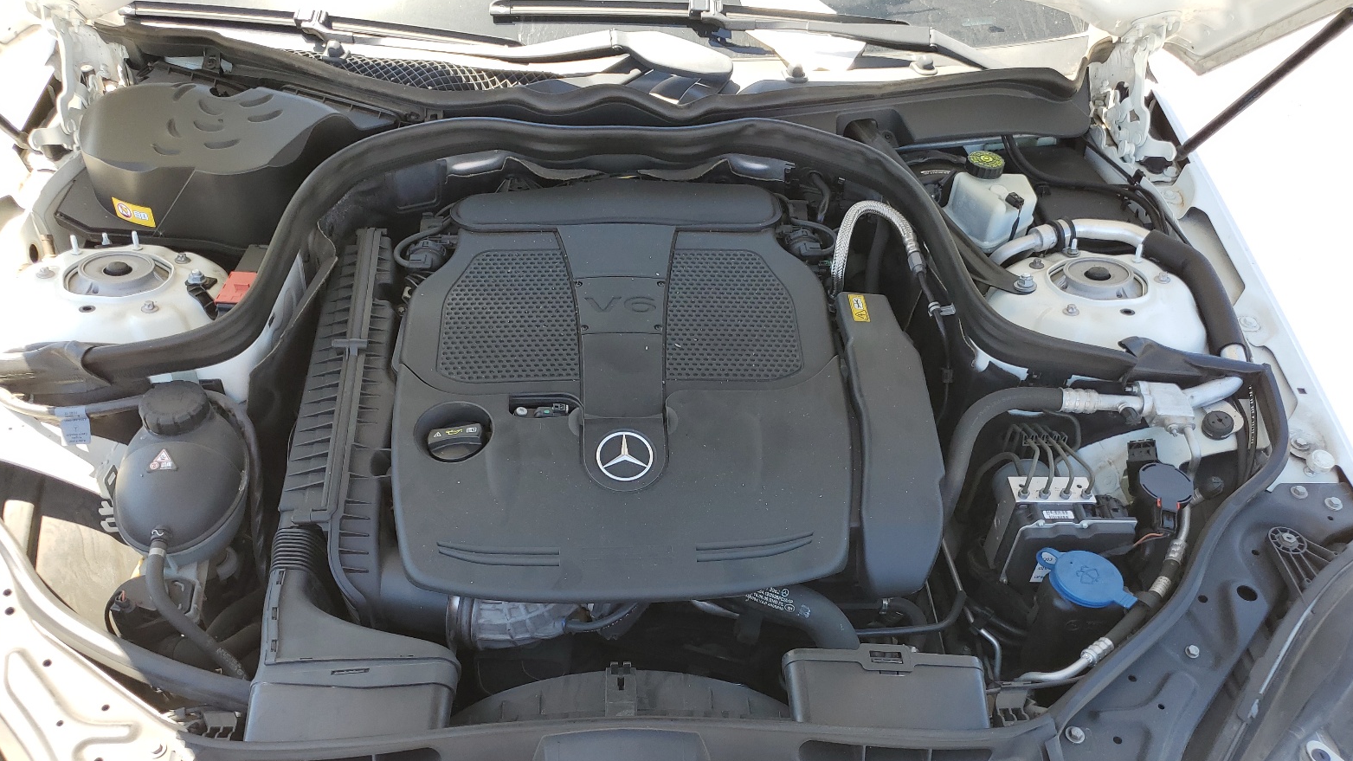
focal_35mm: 29
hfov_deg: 66.1
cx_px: 678
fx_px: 1040
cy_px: 495
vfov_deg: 39.8
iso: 50
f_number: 1.5
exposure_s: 1/417
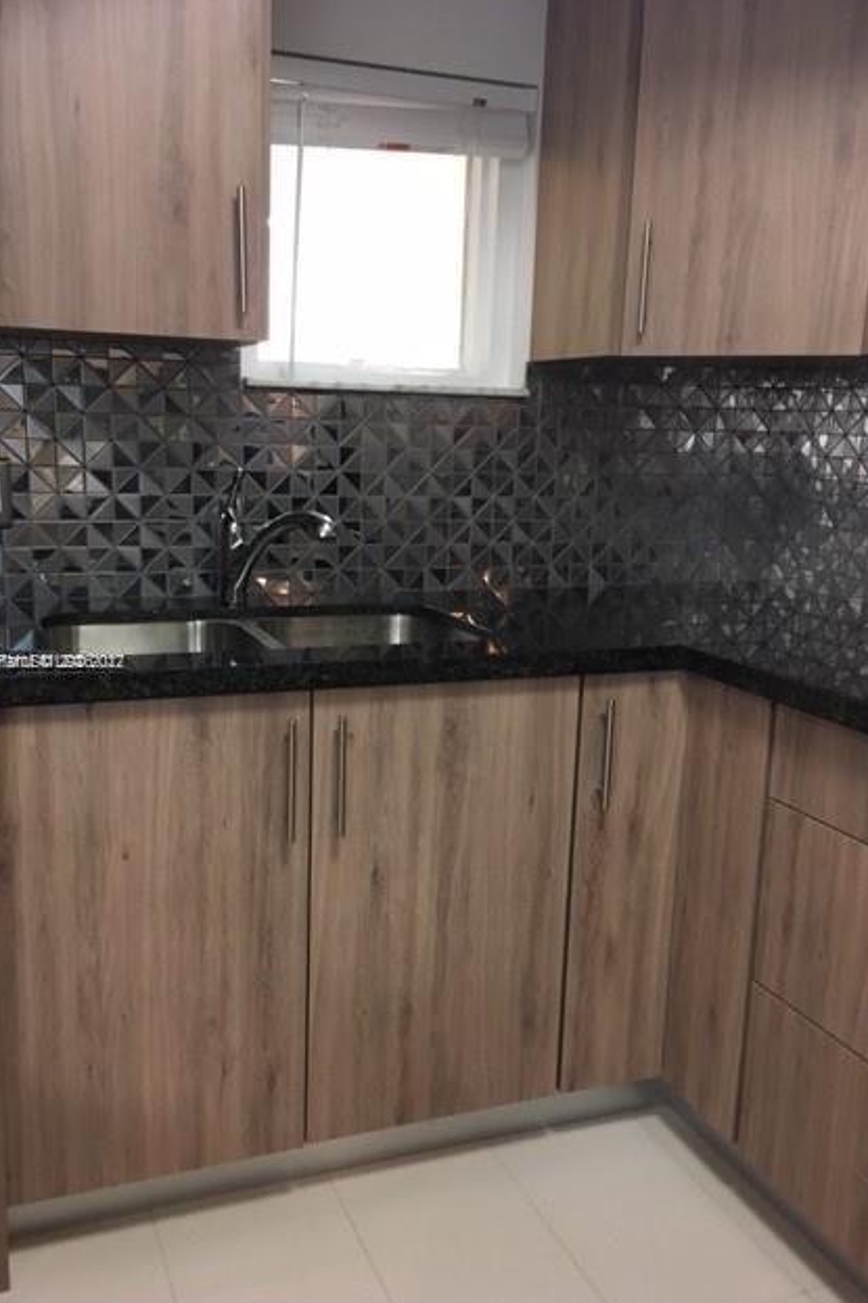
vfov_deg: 60.3
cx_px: 387
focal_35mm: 31
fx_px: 1122
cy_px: 663
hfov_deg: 42.2
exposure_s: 1/24
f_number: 2.2
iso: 200
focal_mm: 4.15
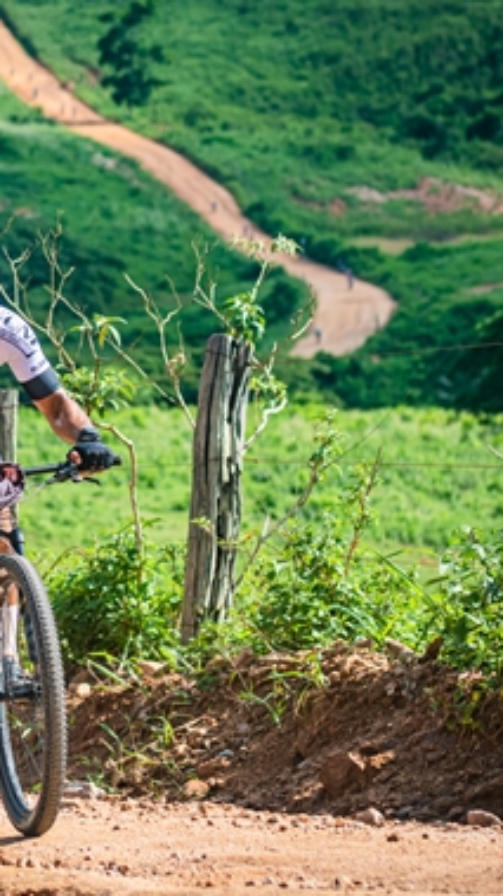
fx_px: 5101
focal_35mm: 215
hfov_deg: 5.6
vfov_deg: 10.0
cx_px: -141
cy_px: 423
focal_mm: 70
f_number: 3.2
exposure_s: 1/2000
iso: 320
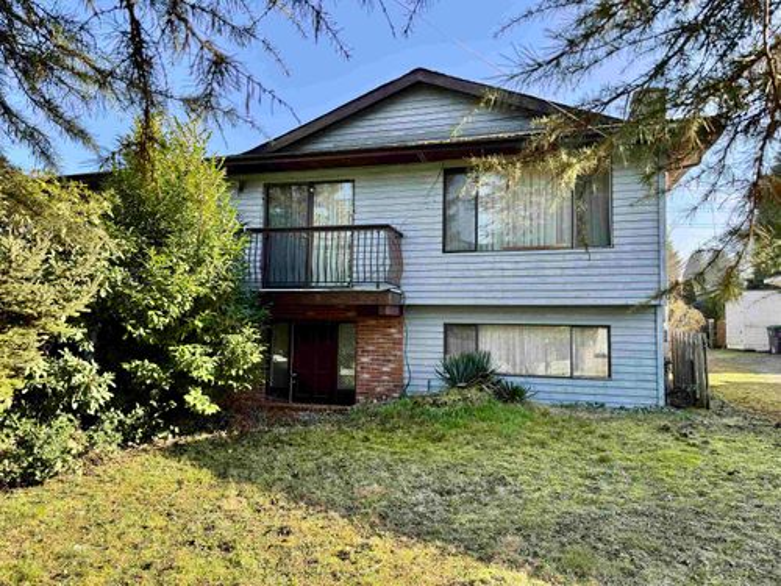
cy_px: 293
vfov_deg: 56.8
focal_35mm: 24
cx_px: 390
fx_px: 541
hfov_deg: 71.6
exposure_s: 1/544
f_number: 1.78
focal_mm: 6.76
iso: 80
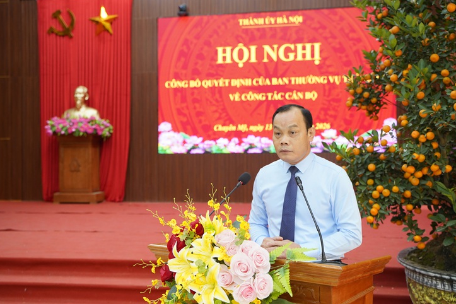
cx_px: 228
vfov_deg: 30.5
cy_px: 152
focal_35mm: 44
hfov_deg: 44.5
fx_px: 557
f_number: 3.5
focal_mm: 43
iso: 1000
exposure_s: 1/200
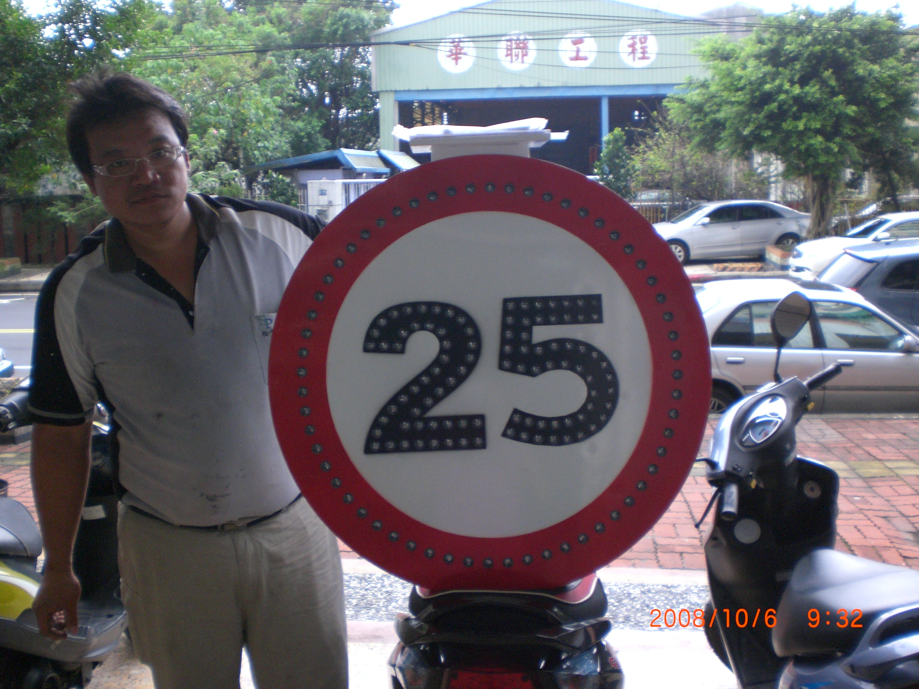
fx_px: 1009
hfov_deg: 49.0
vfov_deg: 37.7
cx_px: 460
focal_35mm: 38
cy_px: 344
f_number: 3.1
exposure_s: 1/100
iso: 200
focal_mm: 6.3
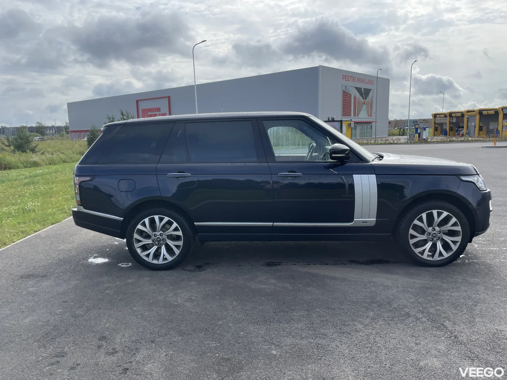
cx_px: 254
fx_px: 381
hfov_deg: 67.3
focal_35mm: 26
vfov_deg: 53.1
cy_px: 190
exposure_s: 1/2882
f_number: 1.6
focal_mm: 4.2
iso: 32
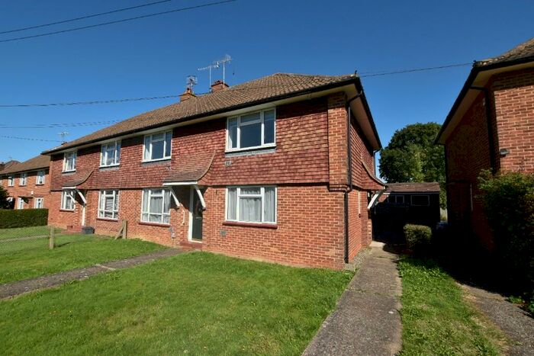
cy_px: 178
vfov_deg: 77.4
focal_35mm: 15
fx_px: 223
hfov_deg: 100.4
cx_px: 267
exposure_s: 1/250
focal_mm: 10
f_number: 8
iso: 100
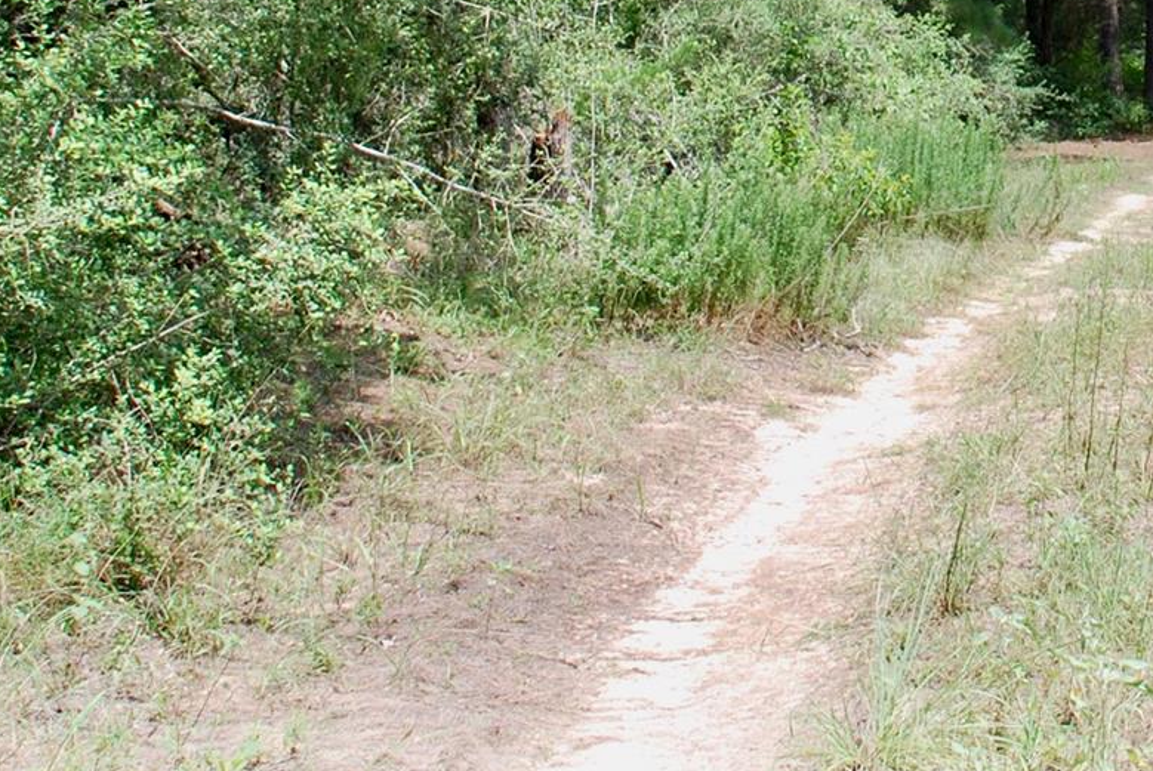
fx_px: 2276
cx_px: 1082
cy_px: -216
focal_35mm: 71
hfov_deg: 27.2
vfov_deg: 18.0
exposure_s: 1/160
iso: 100
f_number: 6.3
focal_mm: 18
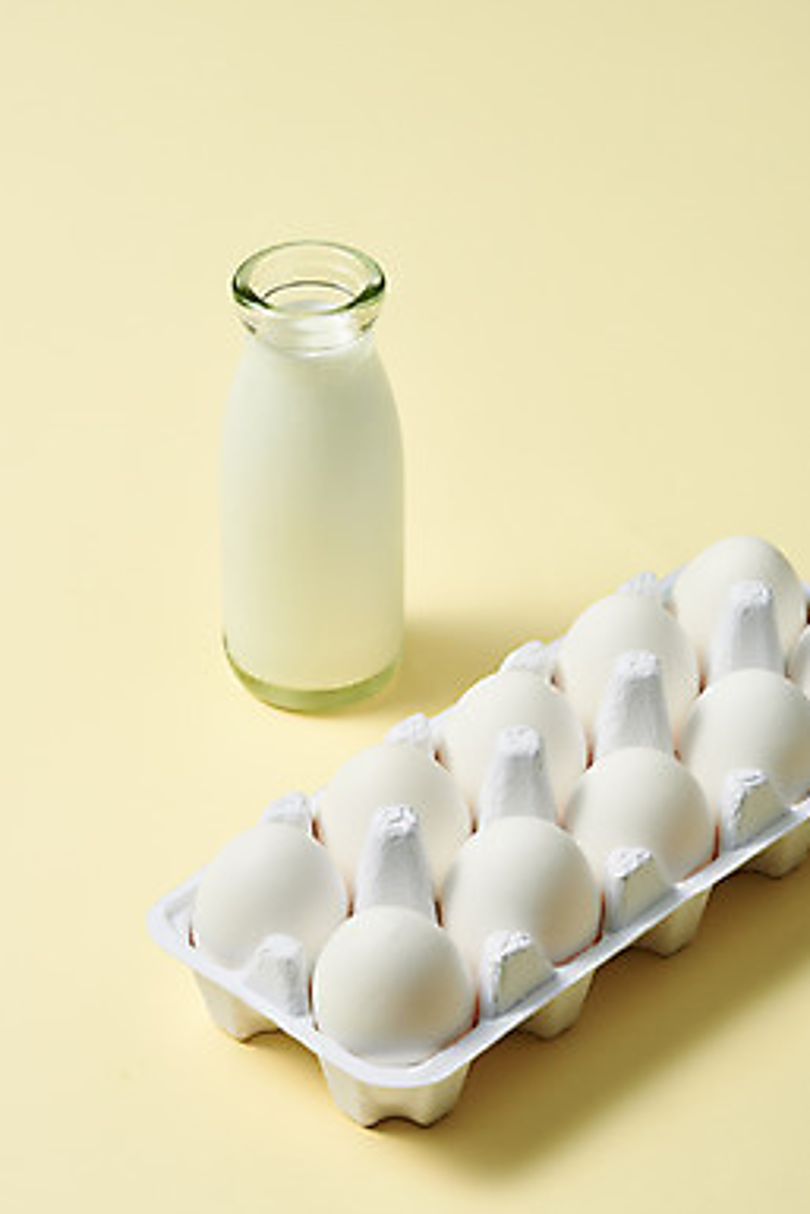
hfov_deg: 12.6
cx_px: 396
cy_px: 624
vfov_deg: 18.7
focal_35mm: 109
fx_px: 3675
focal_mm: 105
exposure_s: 1/125
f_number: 20
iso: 100
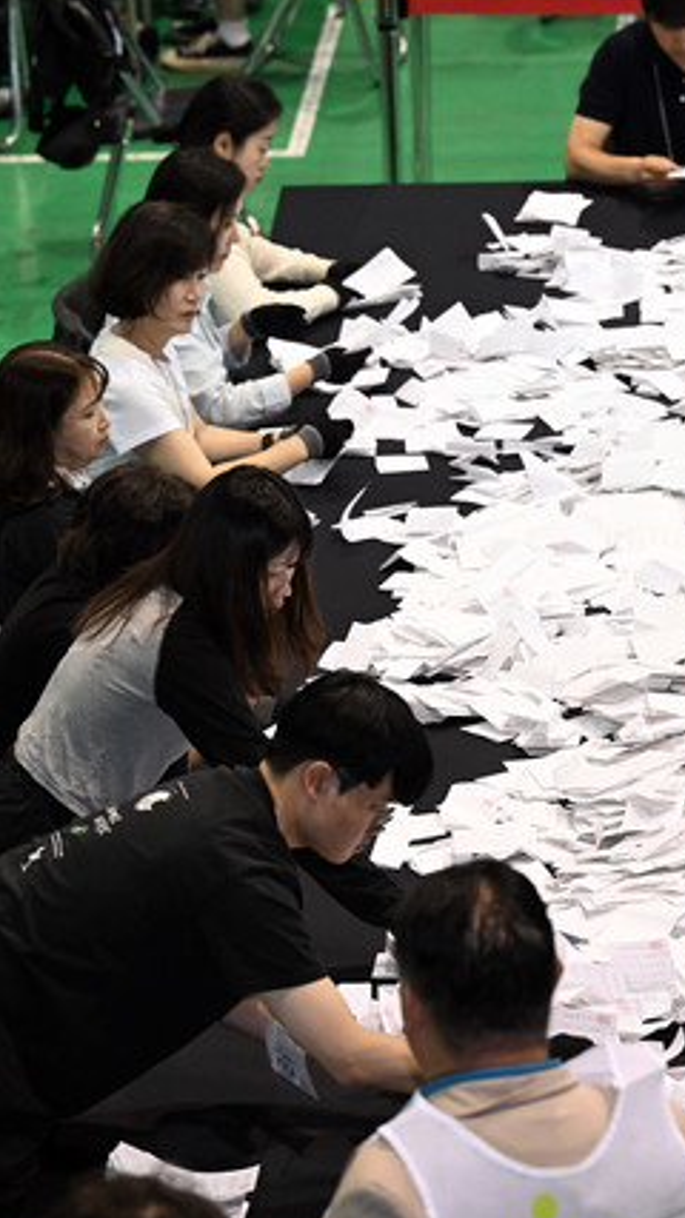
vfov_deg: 11.6
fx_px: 6010
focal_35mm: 186
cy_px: 630
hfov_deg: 6.5
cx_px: 708
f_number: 4
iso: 2500
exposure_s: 1/320
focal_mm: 110
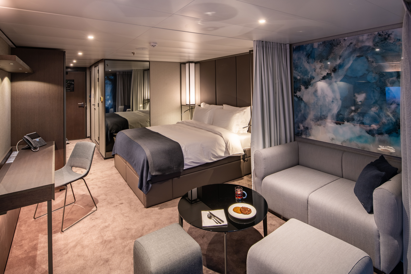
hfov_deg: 86.9
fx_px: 217
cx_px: 206
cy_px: 137
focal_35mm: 19
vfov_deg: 64.6
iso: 100
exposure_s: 1/4
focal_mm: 19
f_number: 11
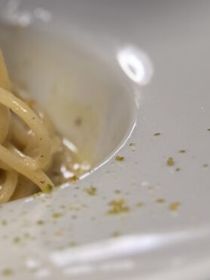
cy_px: -55
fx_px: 1051
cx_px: -26
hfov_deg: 11.2
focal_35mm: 130
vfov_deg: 14.7
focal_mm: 6.76
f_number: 1.78
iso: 100
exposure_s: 1/68
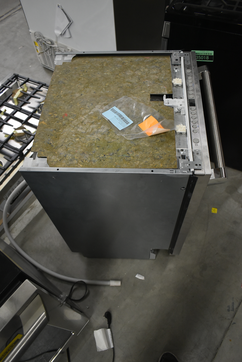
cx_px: 121
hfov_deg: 48.0
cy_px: 181
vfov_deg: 67.3
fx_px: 272
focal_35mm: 27
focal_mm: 18
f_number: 3.5
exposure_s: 1/125
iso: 1600
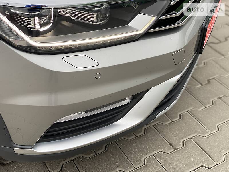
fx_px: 344
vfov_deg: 28.0
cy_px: 86
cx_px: 114
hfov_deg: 36.8
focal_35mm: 52
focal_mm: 6
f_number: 2
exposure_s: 1/122
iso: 32
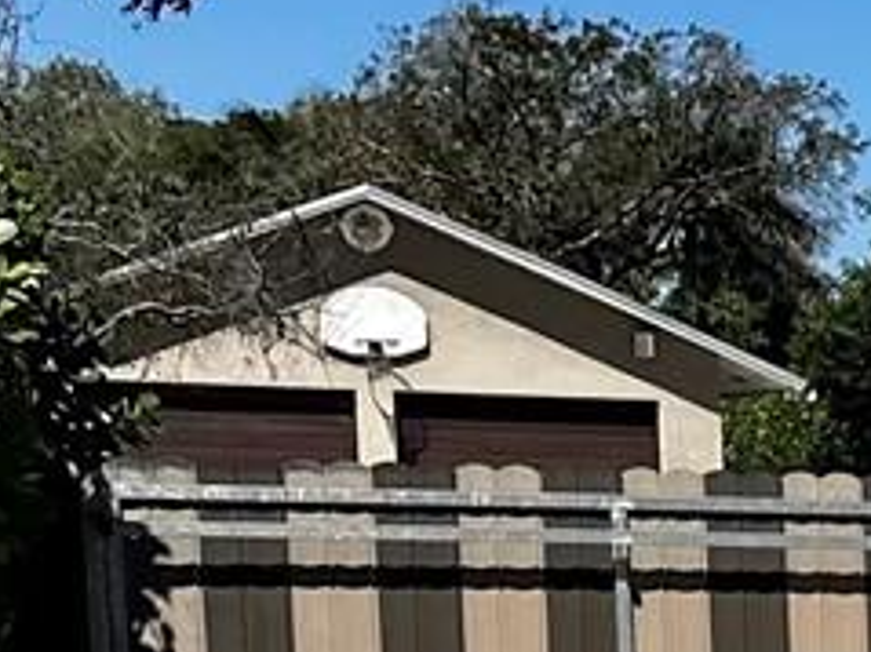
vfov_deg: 8.9
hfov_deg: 10.0
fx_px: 4049
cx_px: 2405
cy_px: 1147
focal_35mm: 161
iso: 80
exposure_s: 1/10753
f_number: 1.78
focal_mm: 6.86
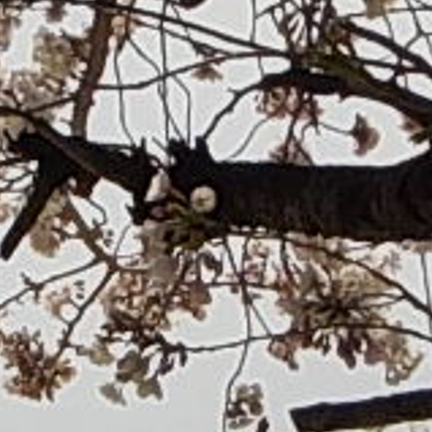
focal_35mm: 266
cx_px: 149
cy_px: 367
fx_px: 3756
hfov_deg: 6.6
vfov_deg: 6.6
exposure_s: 1/1000
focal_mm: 4.1
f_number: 6.6
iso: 125
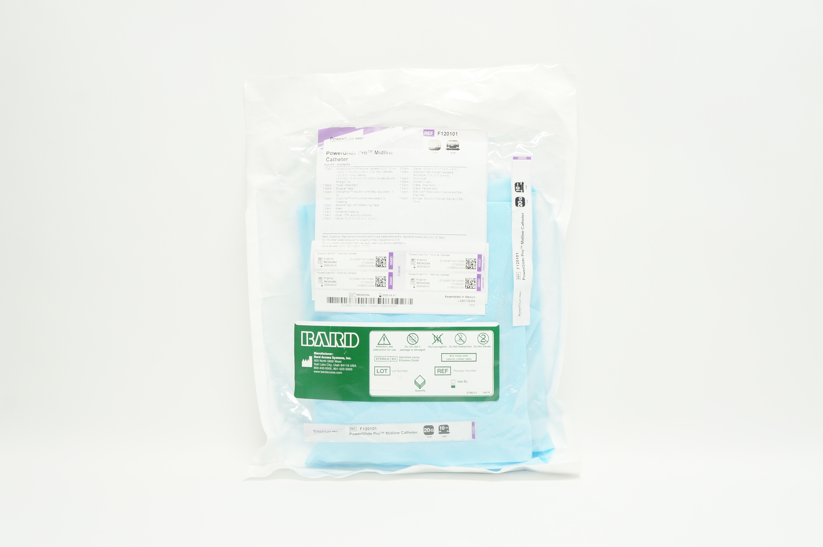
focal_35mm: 40
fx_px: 925
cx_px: 412
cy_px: 274
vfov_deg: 32.9
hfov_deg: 48.0
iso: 400
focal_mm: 27
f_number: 7.1
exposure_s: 1/30
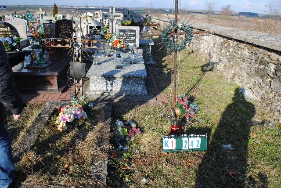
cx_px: 140
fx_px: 211
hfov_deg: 67.3
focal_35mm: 27
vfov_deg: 48.0
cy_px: 94
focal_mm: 18
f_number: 7.1
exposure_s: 1/200
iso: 100
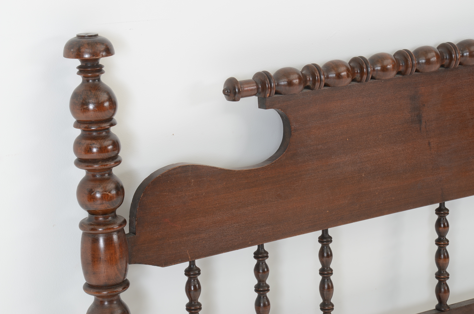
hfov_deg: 22.0
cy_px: 157
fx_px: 1222
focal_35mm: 93
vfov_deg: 14.6
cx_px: 237
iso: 125
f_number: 10
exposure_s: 1/125
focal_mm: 62
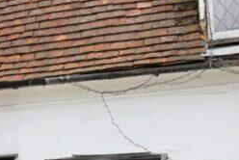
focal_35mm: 66
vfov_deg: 20.4
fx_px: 439
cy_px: 133
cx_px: 72
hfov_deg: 30.2
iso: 100
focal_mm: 16
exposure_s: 1/200
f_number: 7.1
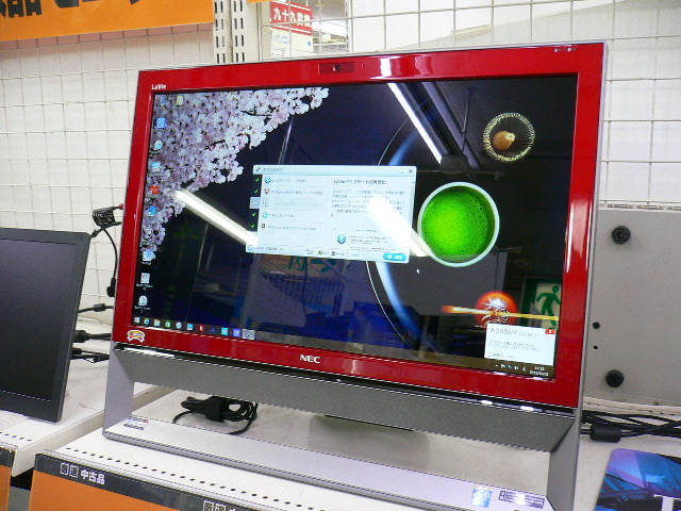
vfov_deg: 40.7
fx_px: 689
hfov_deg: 52.6
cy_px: 256
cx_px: 340
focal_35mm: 35
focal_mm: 5.8
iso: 100
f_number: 2.8
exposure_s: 1/20
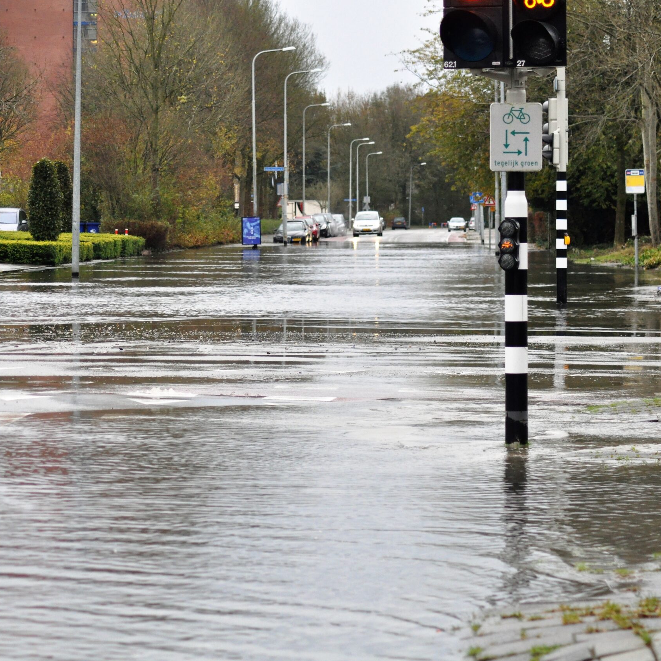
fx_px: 5609
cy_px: 330
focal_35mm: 260
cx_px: 220
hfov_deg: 6.7
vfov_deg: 6.7
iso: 1600
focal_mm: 135
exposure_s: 1/500
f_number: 5.6
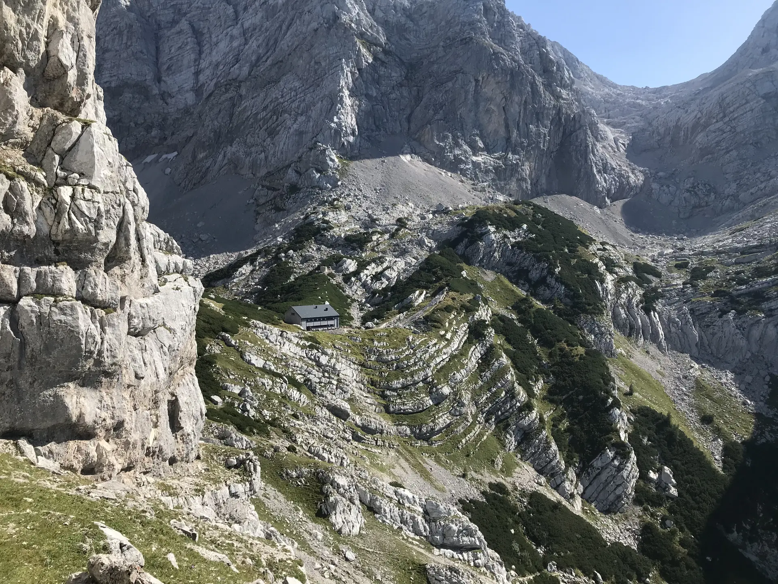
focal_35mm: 28
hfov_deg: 63.4
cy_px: 292
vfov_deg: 49.7
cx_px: 389
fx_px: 629
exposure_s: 1/1742
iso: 20
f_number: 1.8
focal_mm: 3.99
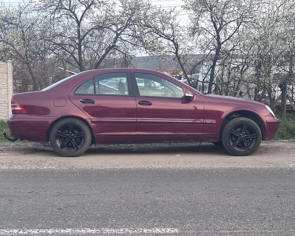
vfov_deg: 27.6
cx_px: 155
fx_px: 480
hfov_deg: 34.1
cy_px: 118
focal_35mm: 55
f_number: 1.6
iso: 32
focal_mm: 5.96
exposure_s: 1/152
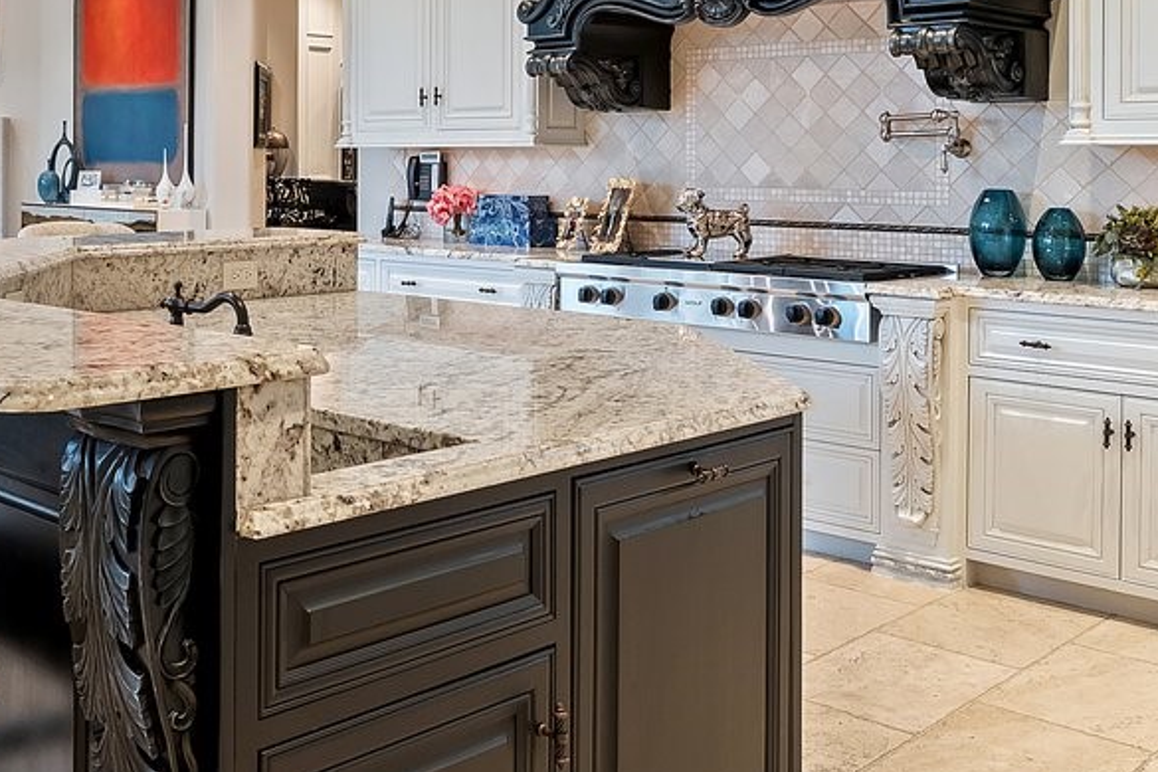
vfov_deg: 31.1
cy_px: 155
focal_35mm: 42
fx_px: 1351
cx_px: 354
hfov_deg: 45.4
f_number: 7.1
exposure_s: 1/2.5
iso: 640
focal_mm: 12
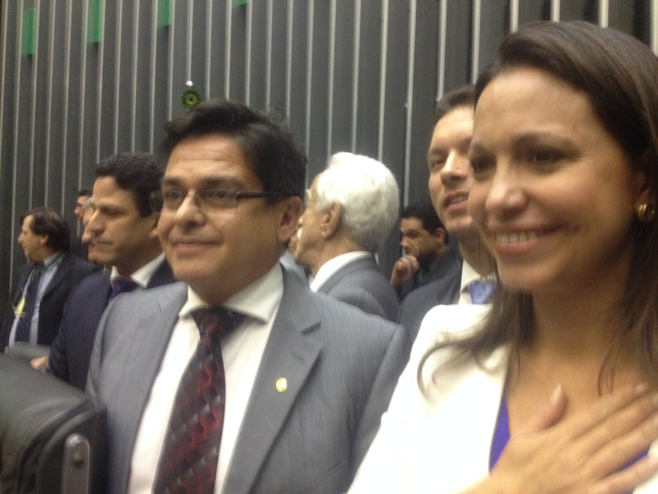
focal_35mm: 35
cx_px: 329
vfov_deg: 40.7
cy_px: 247
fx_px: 665
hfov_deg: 52.6
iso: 400
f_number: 2.4
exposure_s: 1/20
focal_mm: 4.28
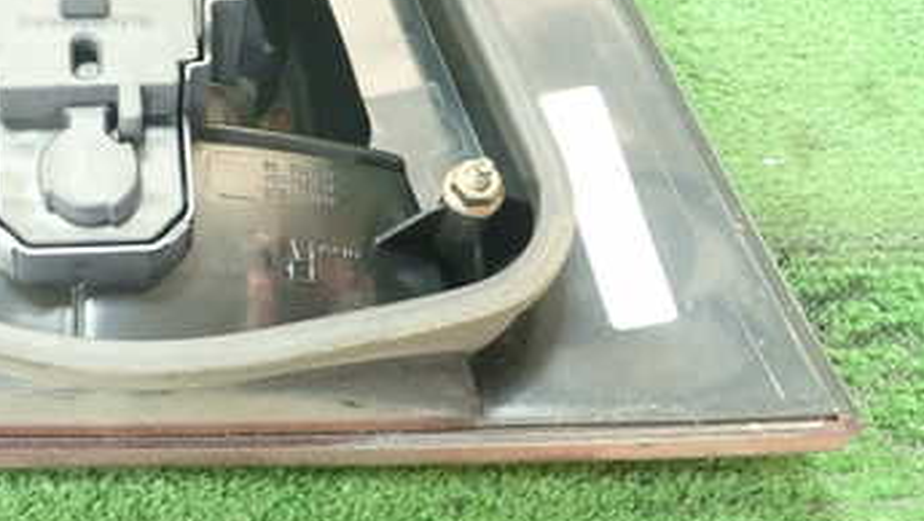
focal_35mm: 57
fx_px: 1397
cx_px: 150
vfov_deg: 20.9
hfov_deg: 35.1
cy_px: 110
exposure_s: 1/100
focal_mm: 5.5
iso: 800
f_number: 2.3
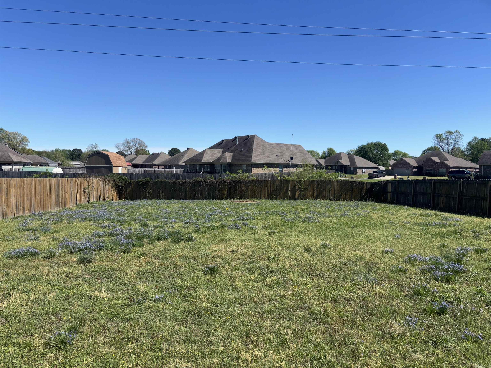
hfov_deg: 67.3
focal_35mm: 26
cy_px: 184
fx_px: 369
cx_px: 246
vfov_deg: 53.1
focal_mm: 5.96
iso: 50
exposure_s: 1/3534
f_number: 1.6
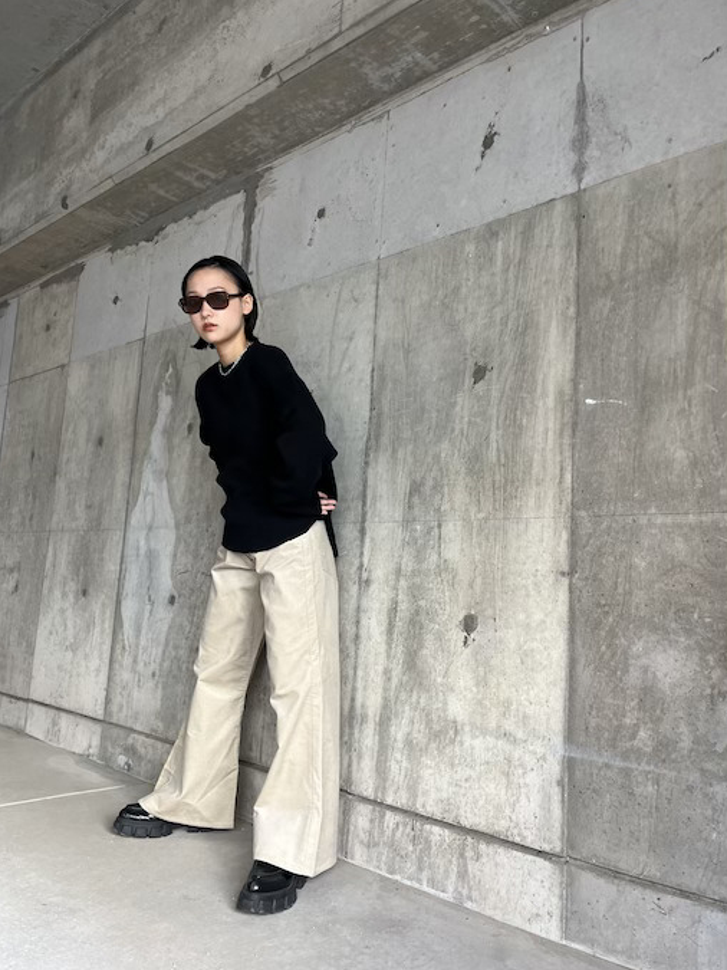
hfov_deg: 51.3
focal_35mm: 27
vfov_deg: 65.3
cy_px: 497
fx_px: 756
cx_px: 353
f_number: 1.6
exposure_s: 1/121
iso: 125
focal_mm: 5.1
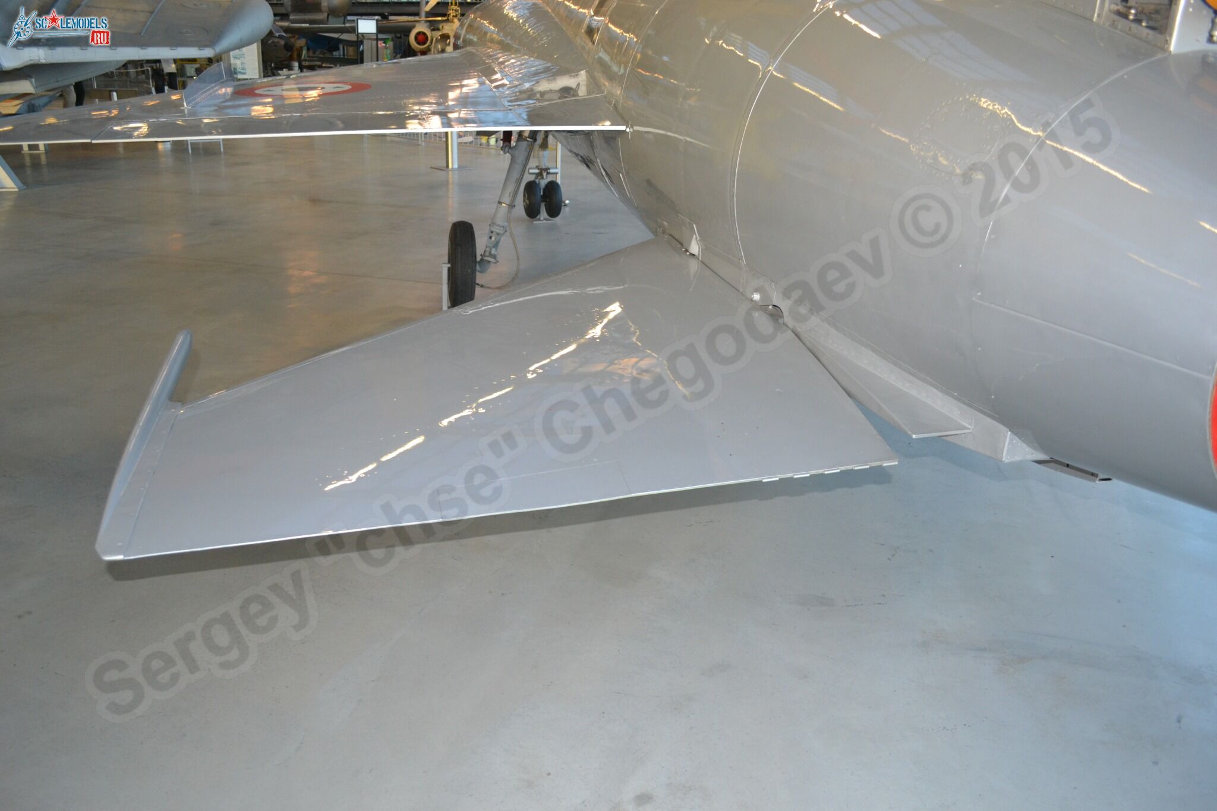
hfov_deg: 67.4
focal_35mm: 27
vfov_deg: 47.9
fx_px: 913
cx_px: 608
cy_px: 406
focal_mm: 18
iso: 720
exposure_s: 1/60
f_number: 3.5
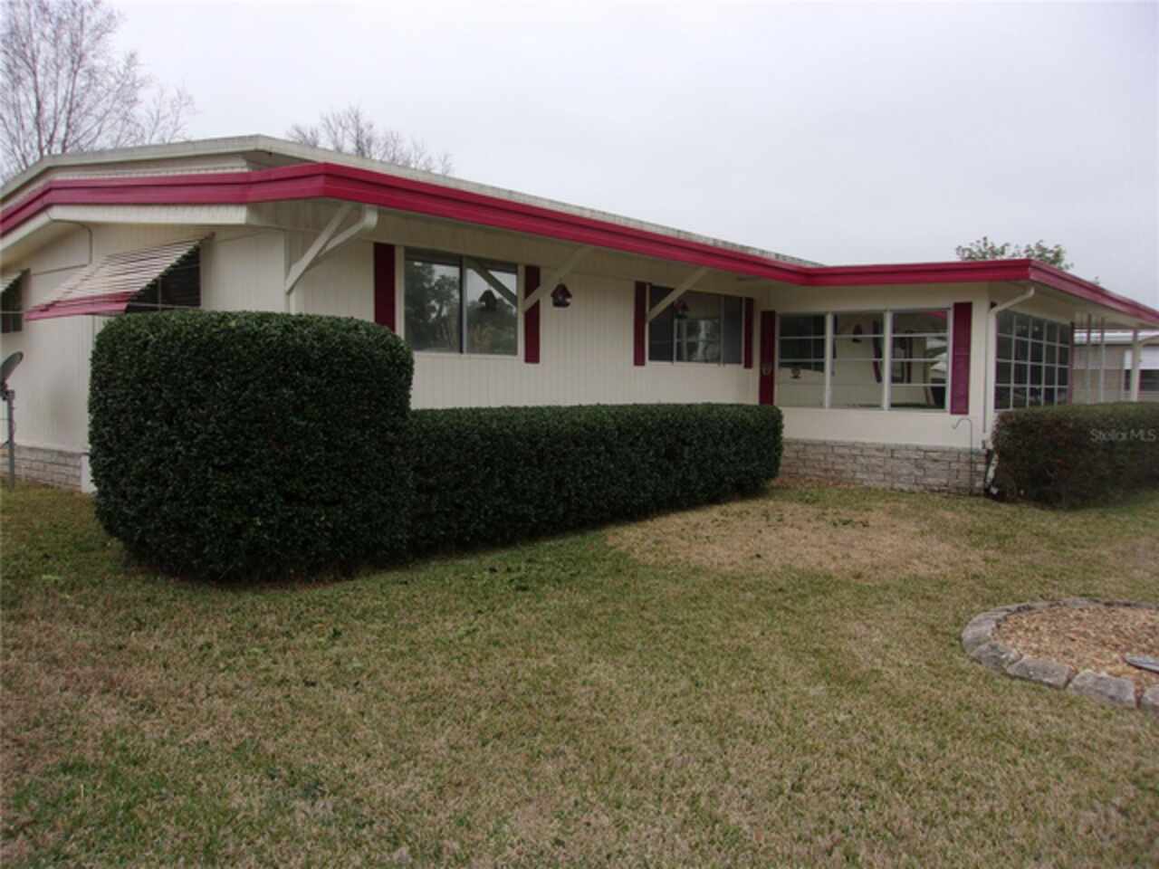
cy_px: 434
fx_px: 904
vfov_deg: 51.4
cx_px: 580
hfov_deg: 65.3
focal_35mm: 27
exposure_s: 1/180
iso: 80
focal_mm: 4.9
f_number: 3
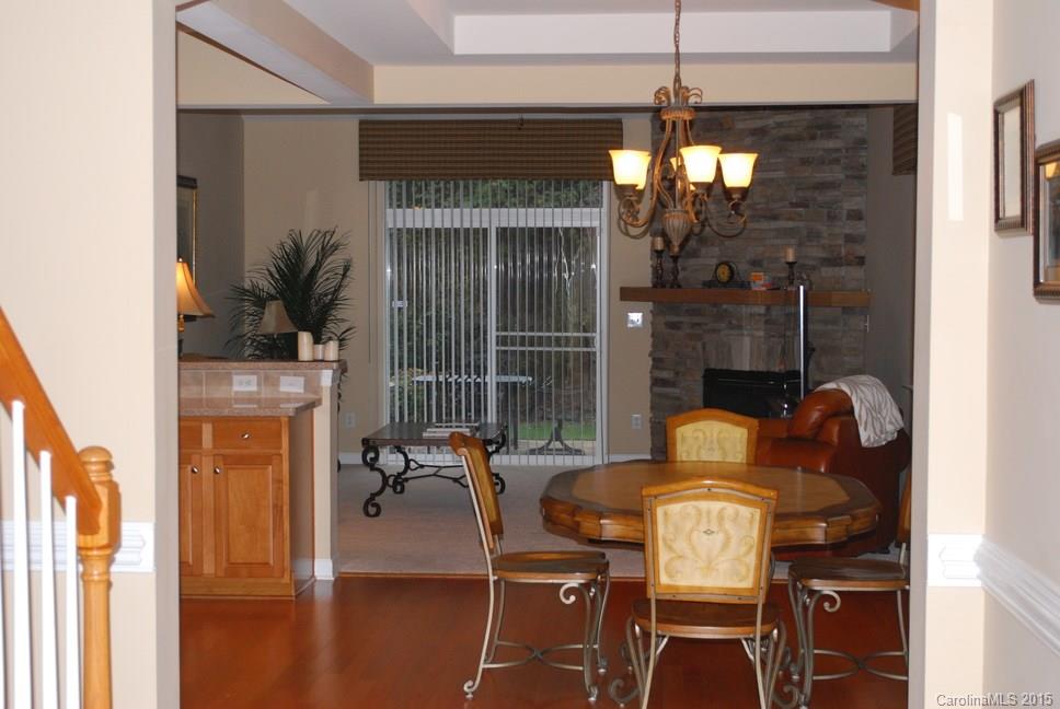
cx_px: 530
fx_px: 1592
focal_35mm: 54
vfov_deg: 25.1
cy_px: 354
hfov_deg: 36.8
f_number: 5.3
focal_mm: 36
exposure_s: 1/60
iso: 640
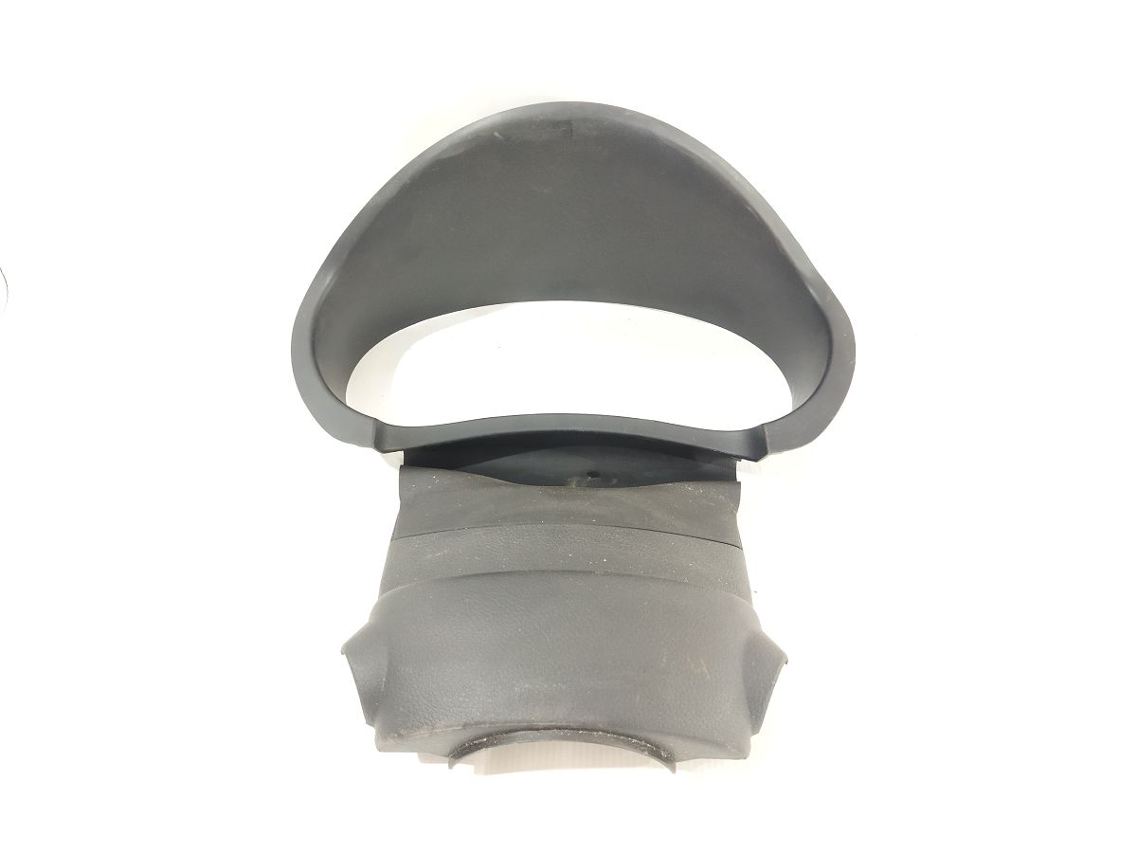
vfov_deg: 51.4
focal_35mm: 27
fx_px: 887
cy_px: 426
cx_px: 568
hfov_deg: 65.3
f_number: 1.79
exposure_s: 1/33
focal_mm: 4.71
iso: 441
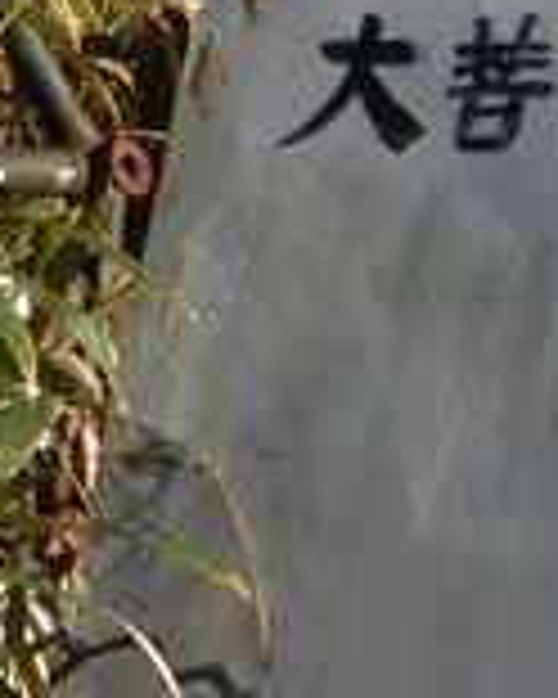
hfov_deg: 12.1
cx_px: 598
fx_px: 2601
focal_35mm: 126
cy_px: 1022
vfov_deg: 14.3
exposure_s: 1/800
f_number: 3
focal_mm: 4.5
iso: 80
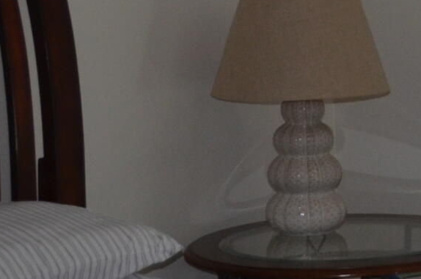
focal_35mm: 188
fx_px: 2194
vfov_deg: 7.2
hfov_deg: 10.6
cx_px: 621
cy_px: -27
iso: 400
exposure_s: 1/60
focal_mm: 24
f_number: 4
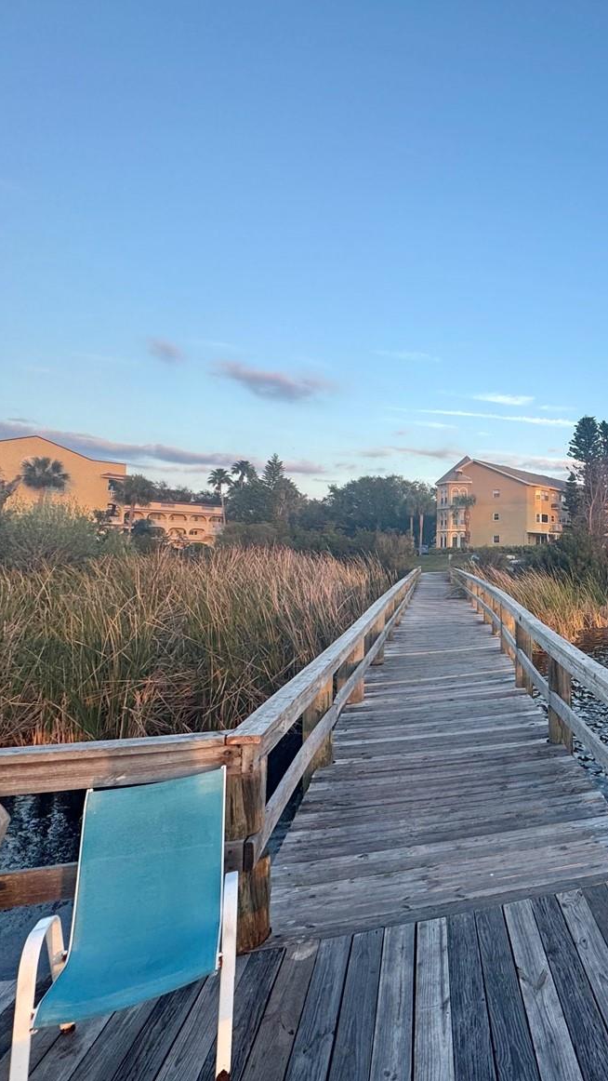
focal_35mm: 21
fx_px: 602
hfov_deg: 43.9
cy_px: 527
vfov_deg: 83.8
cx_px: 637
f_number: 2.2
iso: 40
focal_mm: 2.22
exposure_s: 1/309
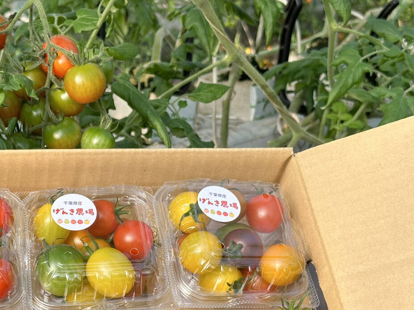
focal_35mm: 83
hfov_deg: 23.3
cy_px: 239
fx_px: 993
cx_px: 93
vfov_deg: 17.7
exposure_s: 1/694
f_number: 1.78
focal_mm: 6.86
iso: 64
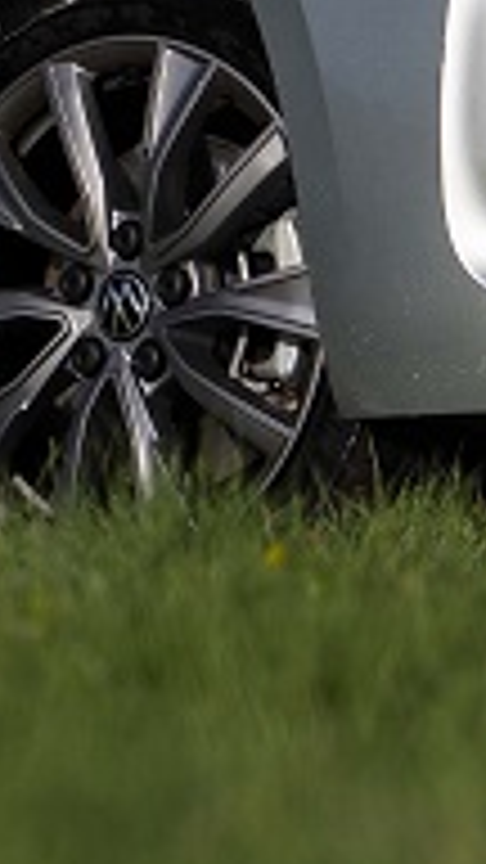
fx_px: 18717
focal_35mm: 817
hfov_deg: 1.5
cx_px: 436
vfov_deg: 2.6
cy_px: -508
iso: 100
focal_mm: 125
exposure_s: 1/500
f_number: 4
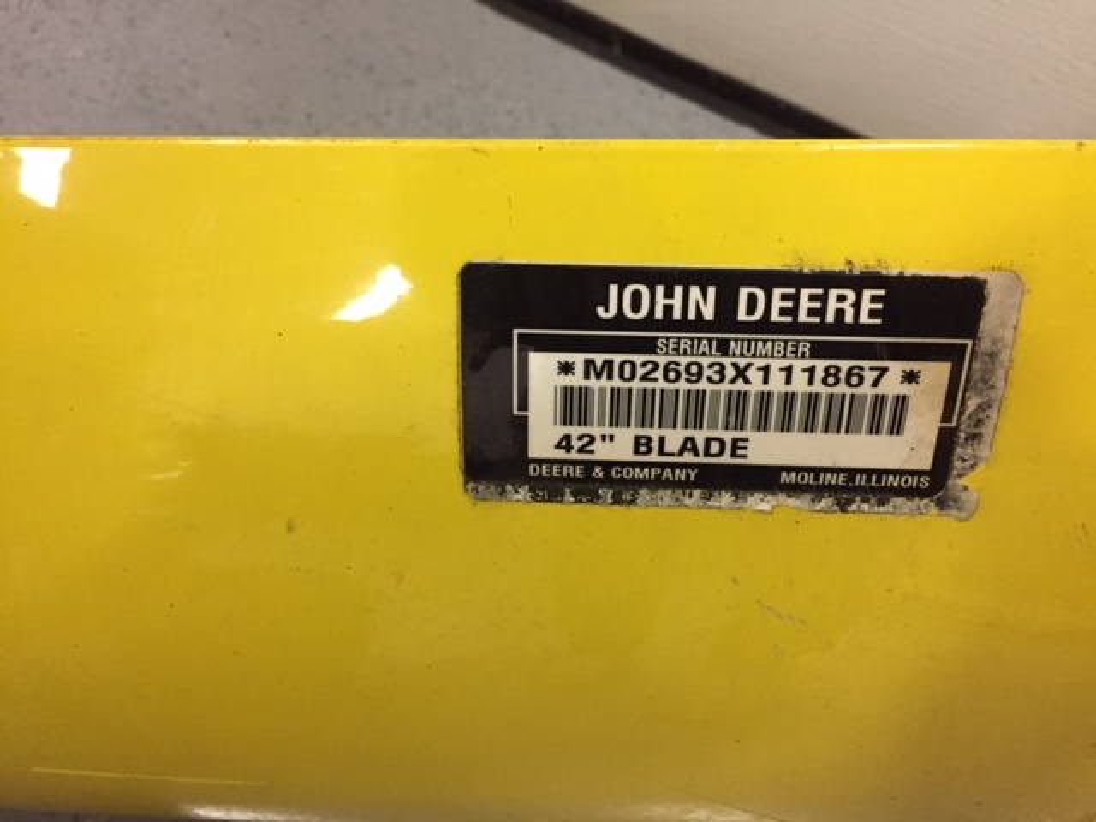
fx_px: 918
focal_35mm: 29
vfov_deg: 48.2
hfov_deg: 61.7
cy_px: 411
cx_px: 548
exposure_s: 1/20
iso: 250
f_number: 2.2
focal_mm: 4.15
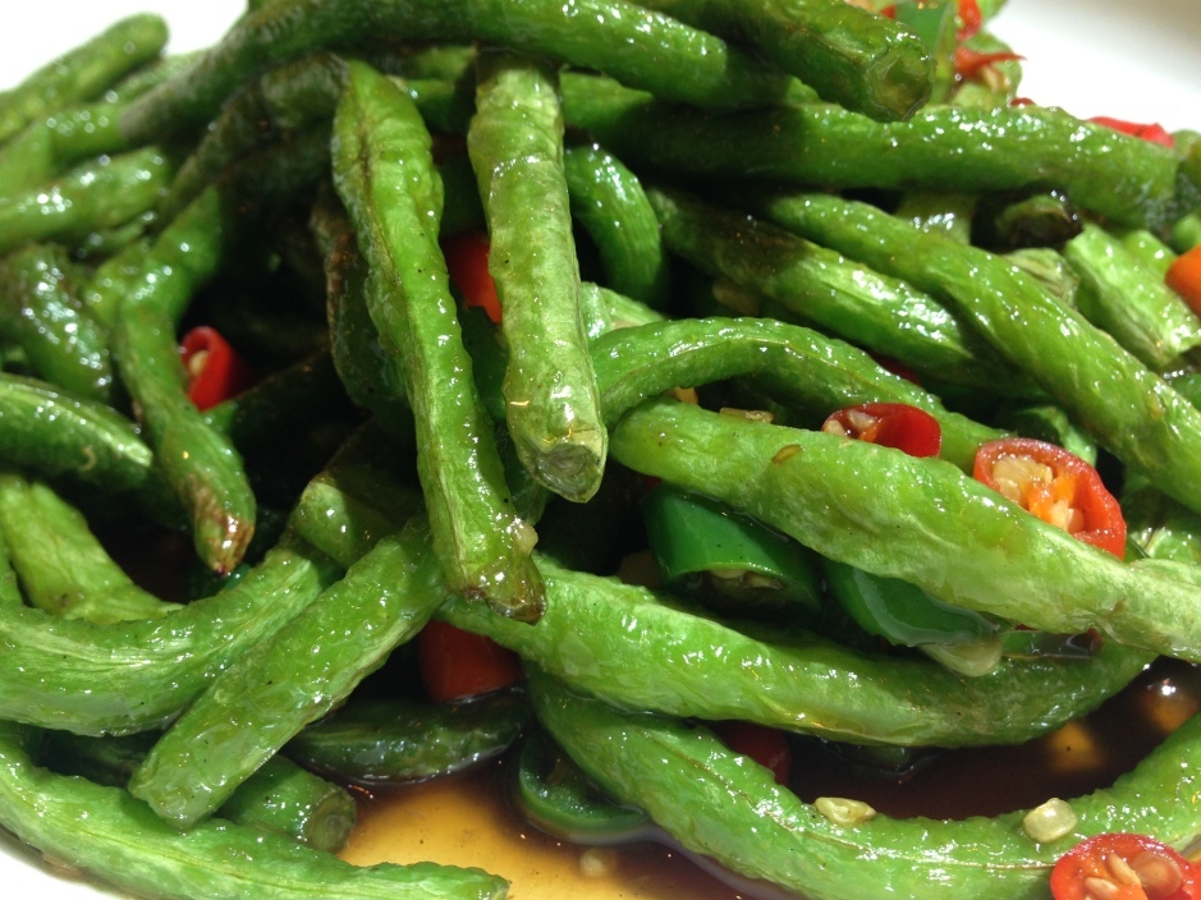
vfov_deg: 39.6
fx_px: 1249
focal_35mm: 36
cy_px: 473
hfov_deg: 51.4
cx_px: 585
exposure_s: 1/20
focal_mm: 4.12
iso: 80
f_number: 2.4
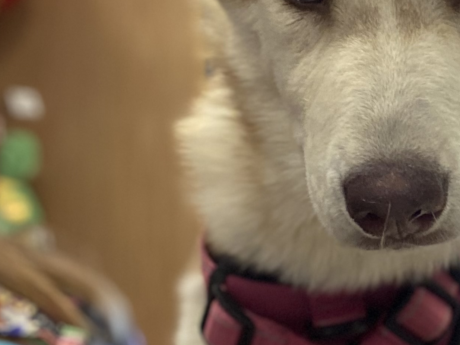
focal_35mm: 75
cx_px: 488
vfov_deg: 19.6
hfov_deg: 24.5
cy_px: 110
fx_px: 997
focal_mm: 2.71
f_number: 2.2
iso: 160
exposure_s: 1/60
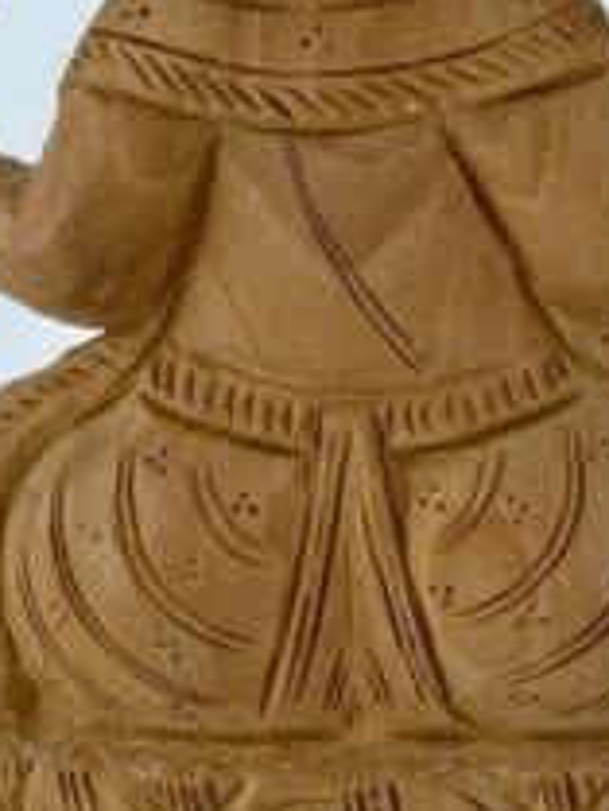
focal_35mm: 166
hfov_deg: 9.0
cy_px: 390
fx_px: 3890
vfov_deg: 11.9
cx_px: 330
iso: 32
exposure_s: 1/844
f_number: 1.6
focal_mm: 5.96
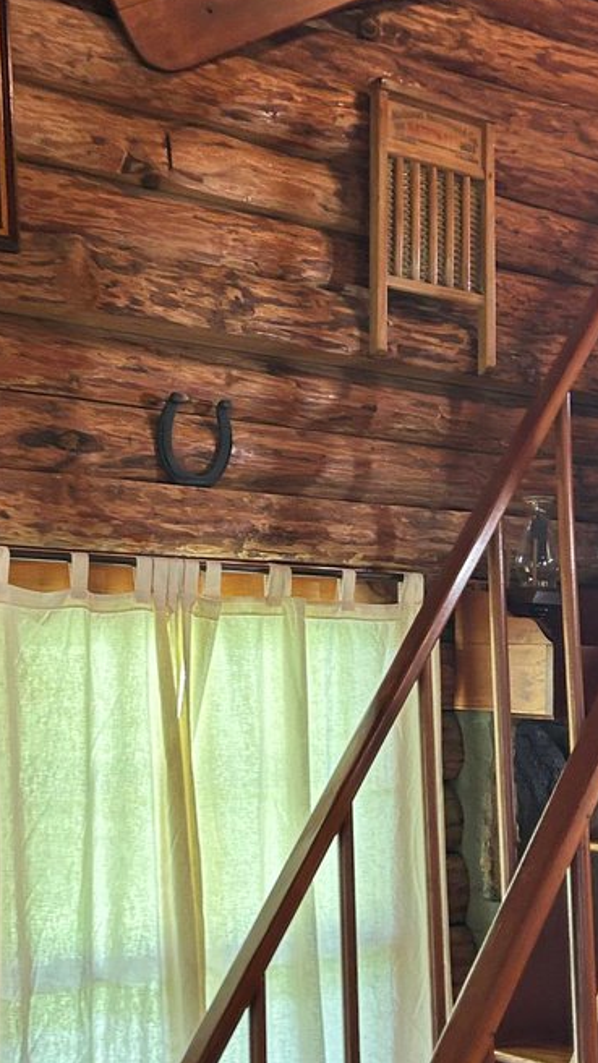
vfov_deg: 42.0
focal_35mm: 49
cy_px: 584
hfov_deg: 24.4
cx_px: 293
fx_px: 1381
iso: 200
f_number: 1.5
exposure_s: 1/60
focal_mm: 5.7
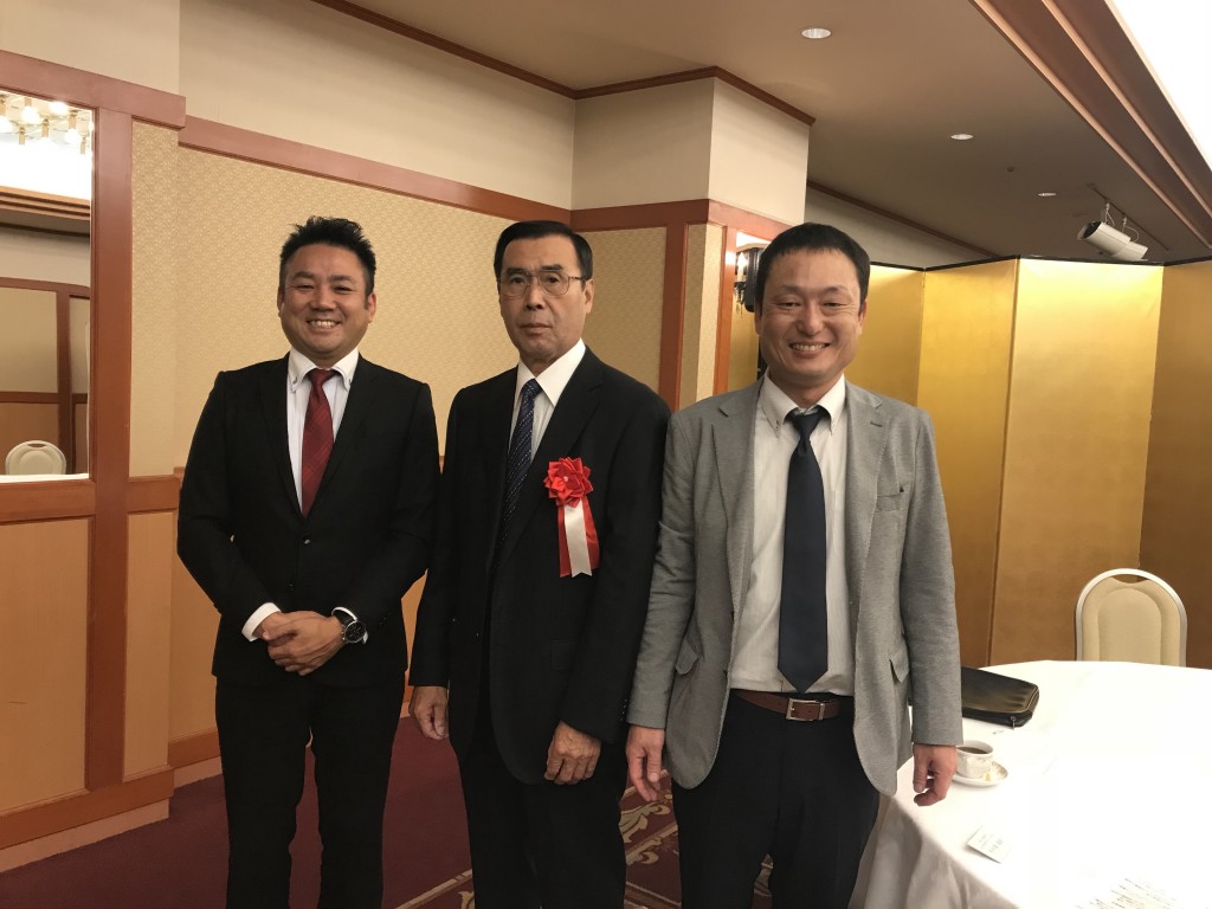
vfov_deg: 49.7
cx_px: 606
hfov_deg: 63.4
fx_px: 980
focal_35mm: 28
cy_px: 454
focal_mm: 3.99
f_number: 1.8
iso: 40
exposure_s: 1/30
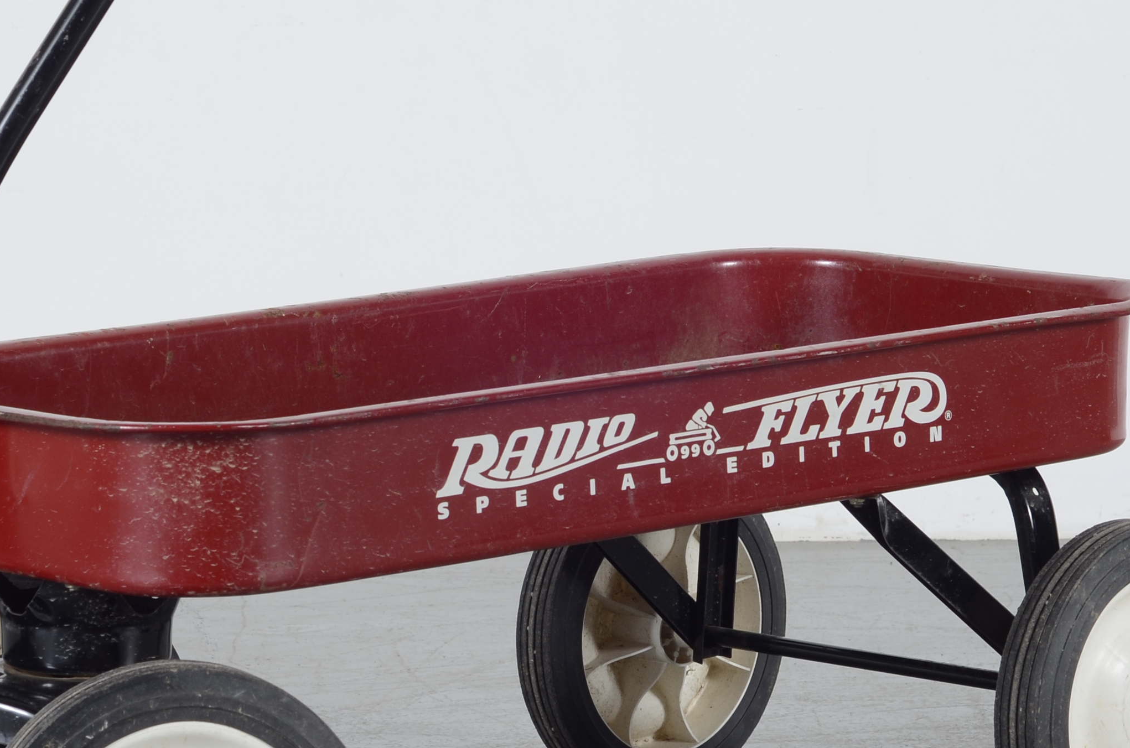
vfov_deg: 7.5
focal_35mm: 181
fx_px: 5669
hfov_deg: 11.4
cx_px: 577
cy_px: 204
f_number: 6.3
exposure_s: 1/125
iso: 100
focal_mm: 50
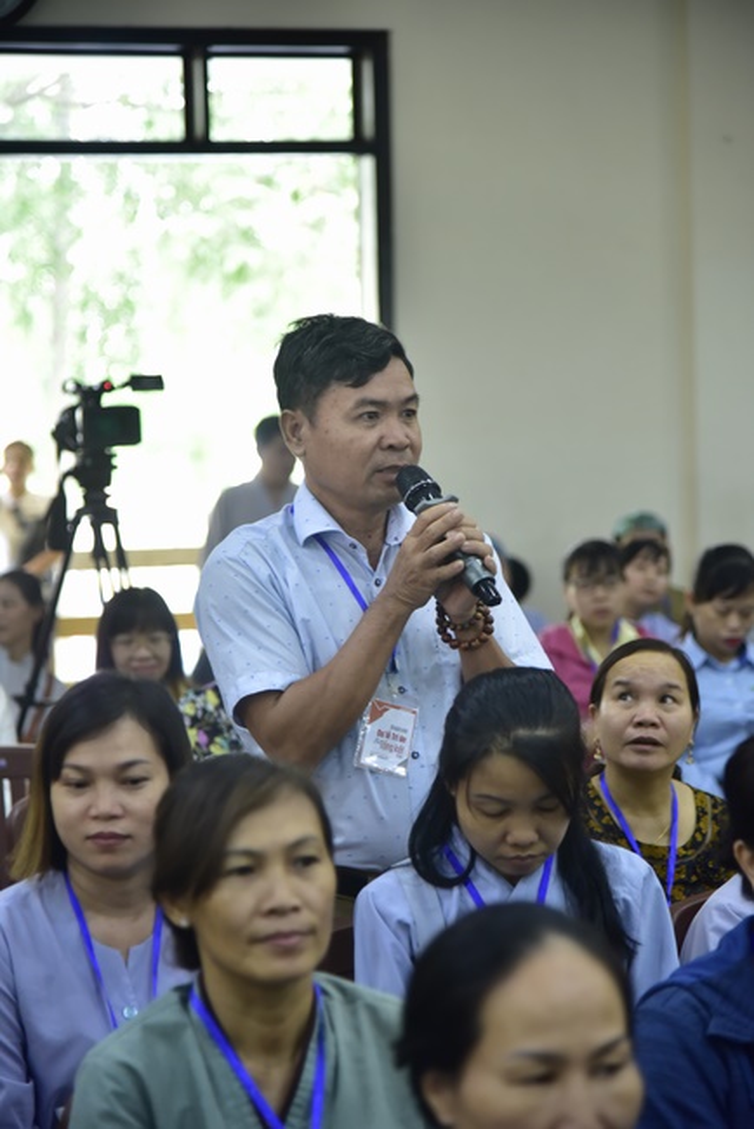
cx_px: 377
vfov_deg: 20.8
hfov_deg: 14.0
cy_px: 564
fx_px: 3075
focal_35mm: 98
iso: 1600
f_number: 4
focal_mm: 98
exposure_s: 1/60
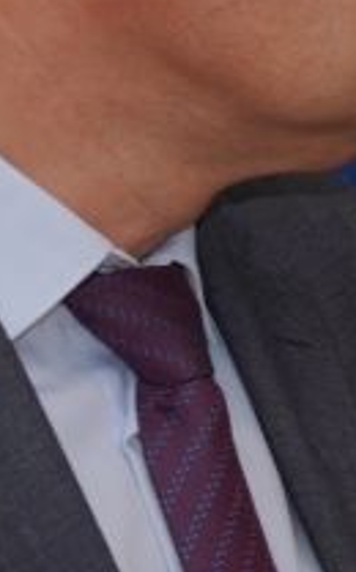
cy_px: 359
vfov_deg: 3.9
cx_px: 1412
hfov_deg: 2.4
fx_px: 8474
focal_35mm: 544
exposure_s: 1/320
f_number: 4.5
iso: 250
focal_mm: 50
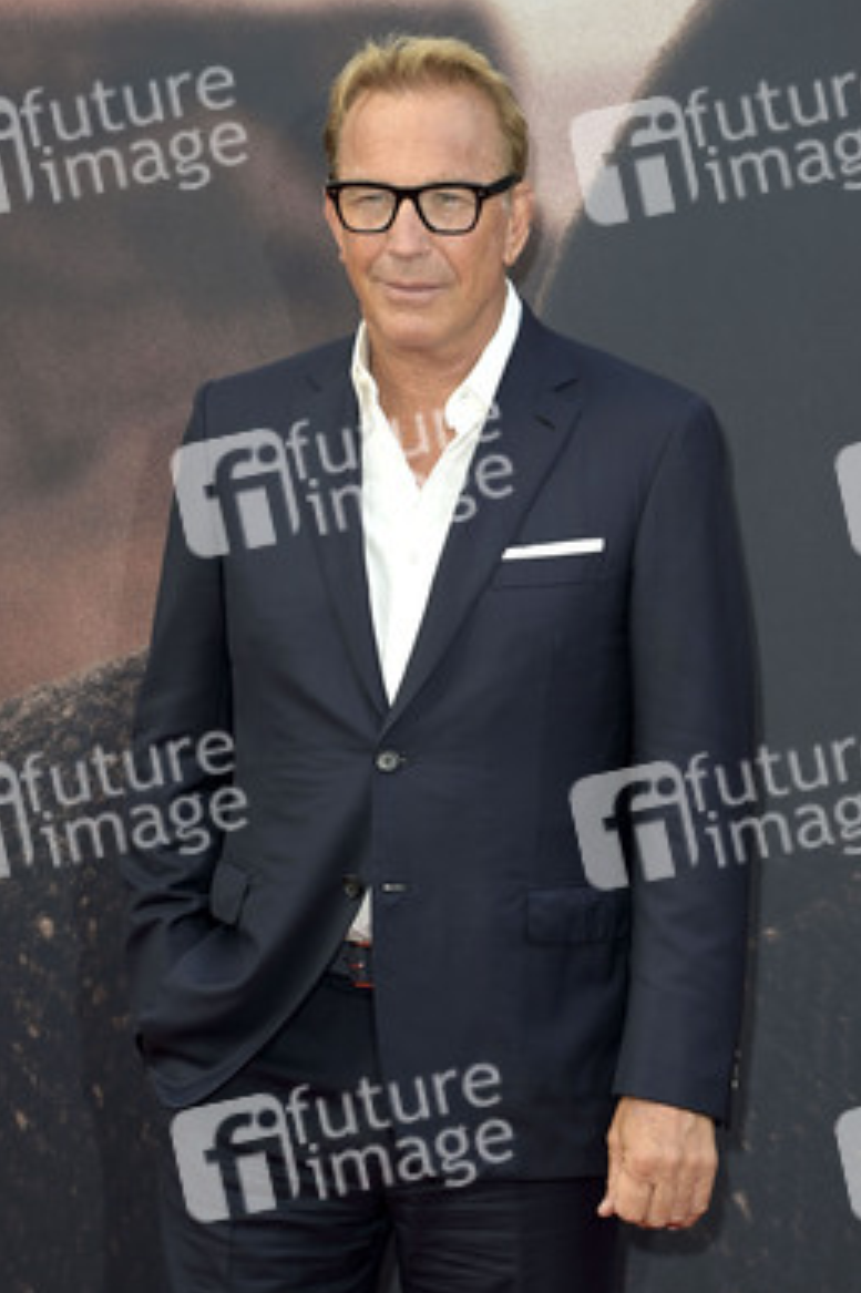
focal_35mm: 108
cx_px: 439
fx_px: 3878
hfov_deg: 12.7
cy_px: 645
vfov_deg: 18.9
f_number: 6.3
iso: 400
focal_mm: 105
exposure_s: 1/250
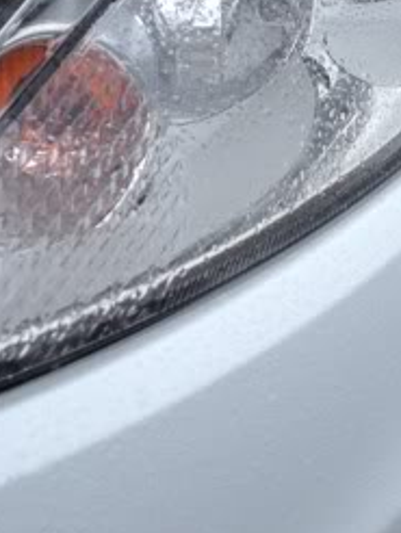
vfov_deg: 21.5
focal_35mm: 91
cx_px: 299
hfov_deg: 16.2
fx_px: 1403
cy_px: 212
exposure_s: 1/1042
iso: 64
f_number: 2.4
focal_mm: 4.3
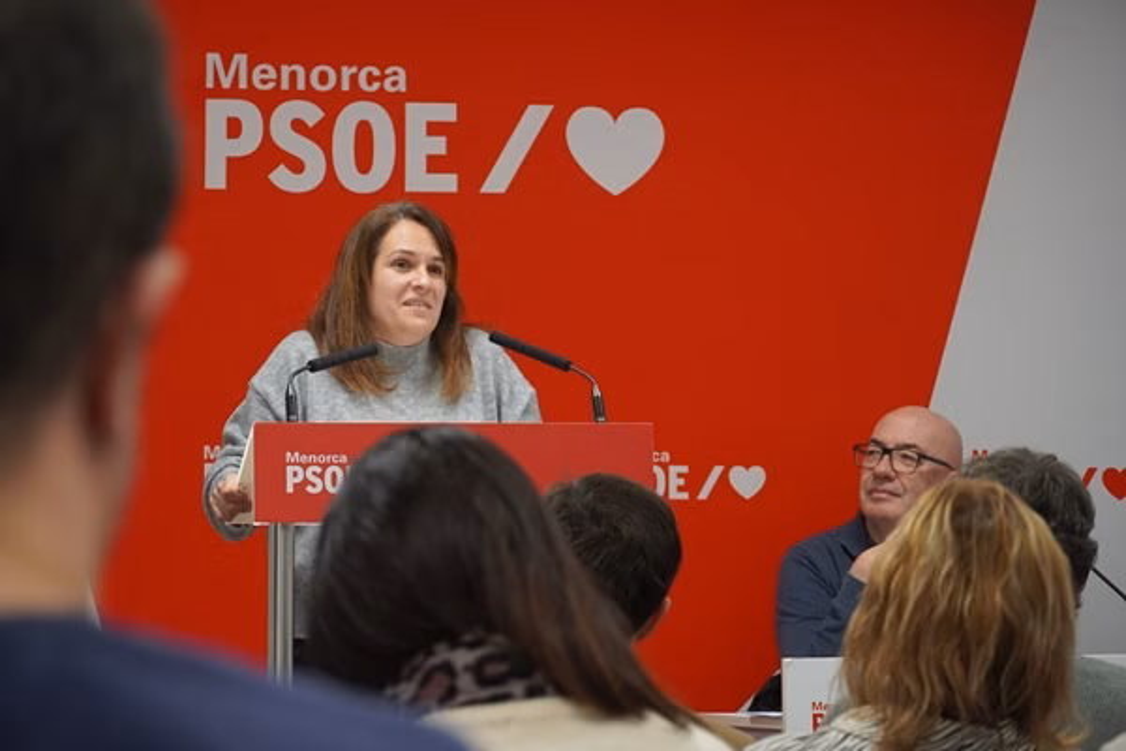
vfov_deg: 10.0
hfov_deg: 15.0
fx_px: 4269
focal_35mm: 136
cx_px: 563
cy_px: 376
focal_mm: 91
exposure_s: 1/160
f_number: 5.6
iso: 2000
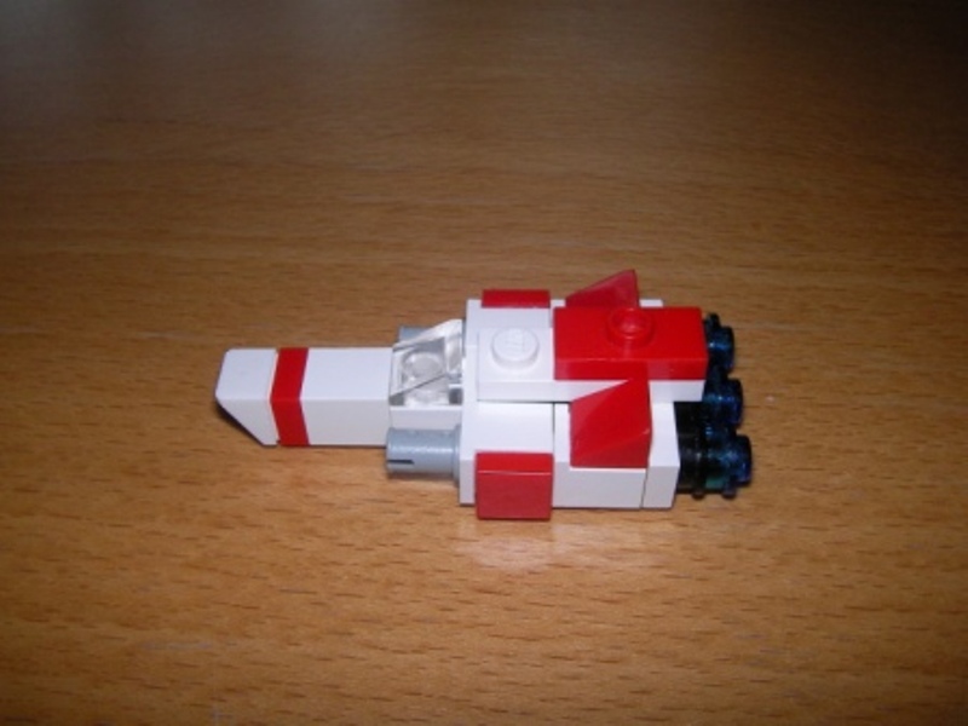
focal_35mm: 38
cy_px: 363
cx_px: 484
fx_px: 1063
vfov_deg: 37.7
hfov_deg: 49.0
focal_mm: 6.3
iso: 100
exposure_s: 1/30
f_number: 6.6
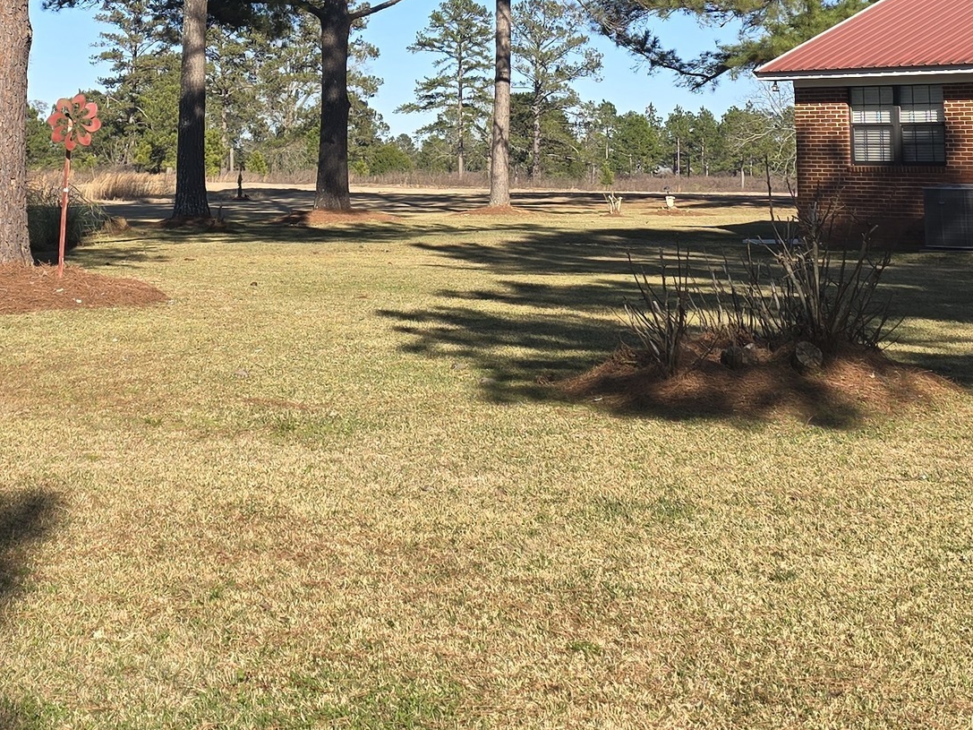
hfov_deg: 29.2
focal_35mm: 65
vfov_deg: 21.3
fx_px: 1827
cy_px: -104
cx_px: 199
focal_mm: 6.3
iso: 12
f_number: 1.7
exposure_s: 1/611
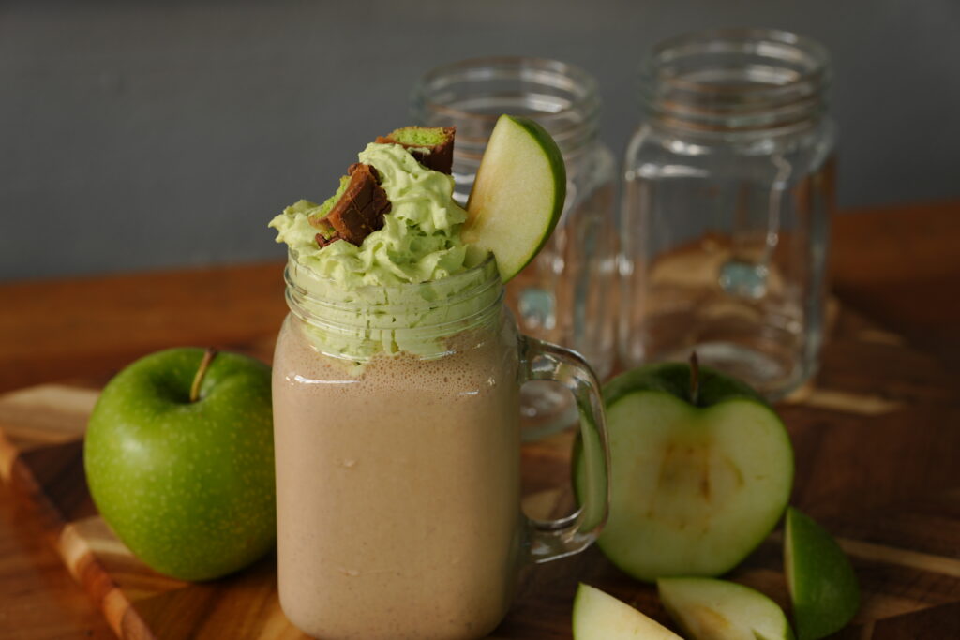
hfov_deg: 24.2
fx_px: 2240
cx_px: 480
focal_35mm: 84
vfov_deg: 16.3
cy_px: 320
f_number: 3.5
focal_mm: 56
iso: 100
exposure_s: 1/50
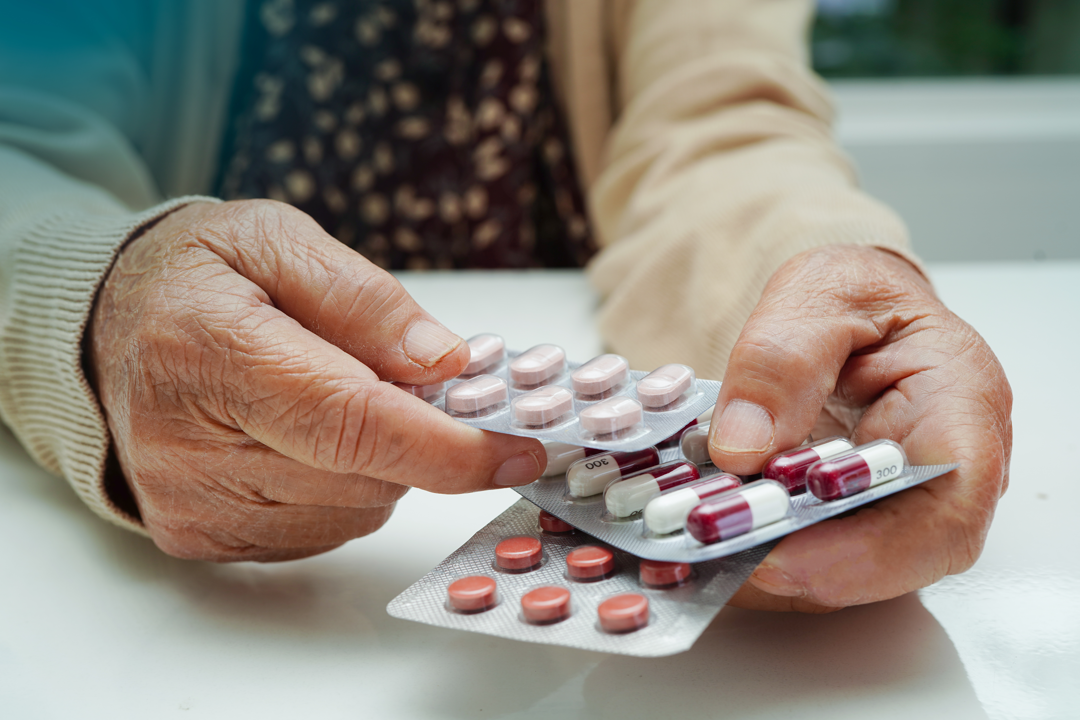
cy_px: 360
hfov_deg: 39.6
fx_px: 1500
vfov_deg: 27.0
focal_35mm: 50
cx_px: 540
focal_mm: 50
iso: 100
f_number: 6.3
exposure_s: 1/60
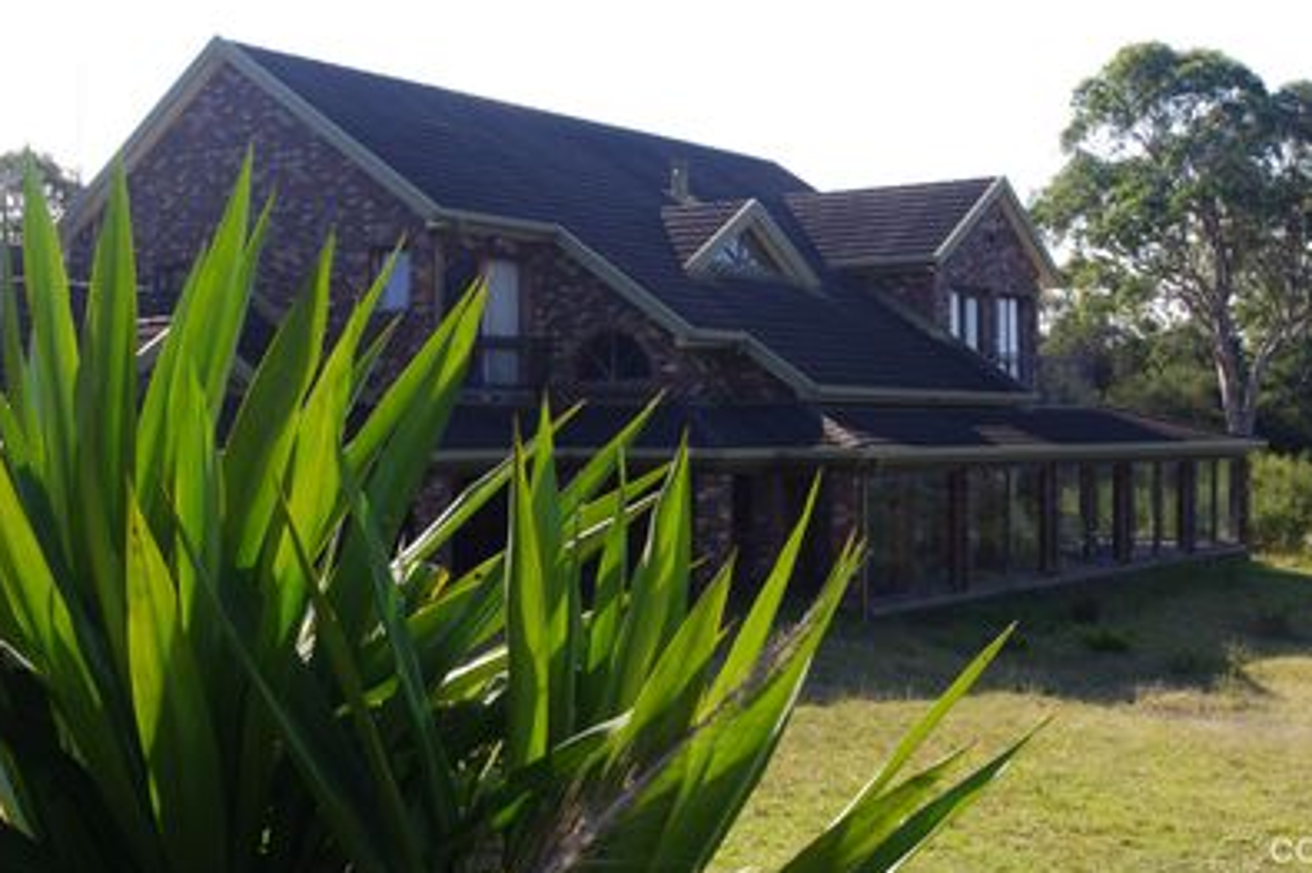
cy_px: 397
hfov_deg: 39.6
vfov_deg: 27.0
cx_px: 698
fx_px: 1821
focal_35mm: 50
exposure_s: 1/125
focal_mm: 28.13
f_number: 11
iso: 400
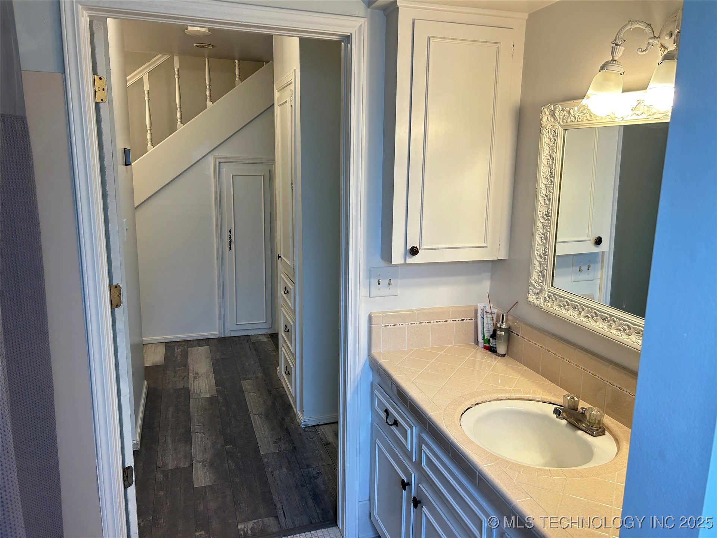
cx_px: 358
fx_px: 539
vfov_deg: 53.1
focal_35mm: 26
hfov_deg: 67.3
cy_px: 269
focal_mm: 5.7
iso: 50
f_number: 1.5
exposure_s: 1/120
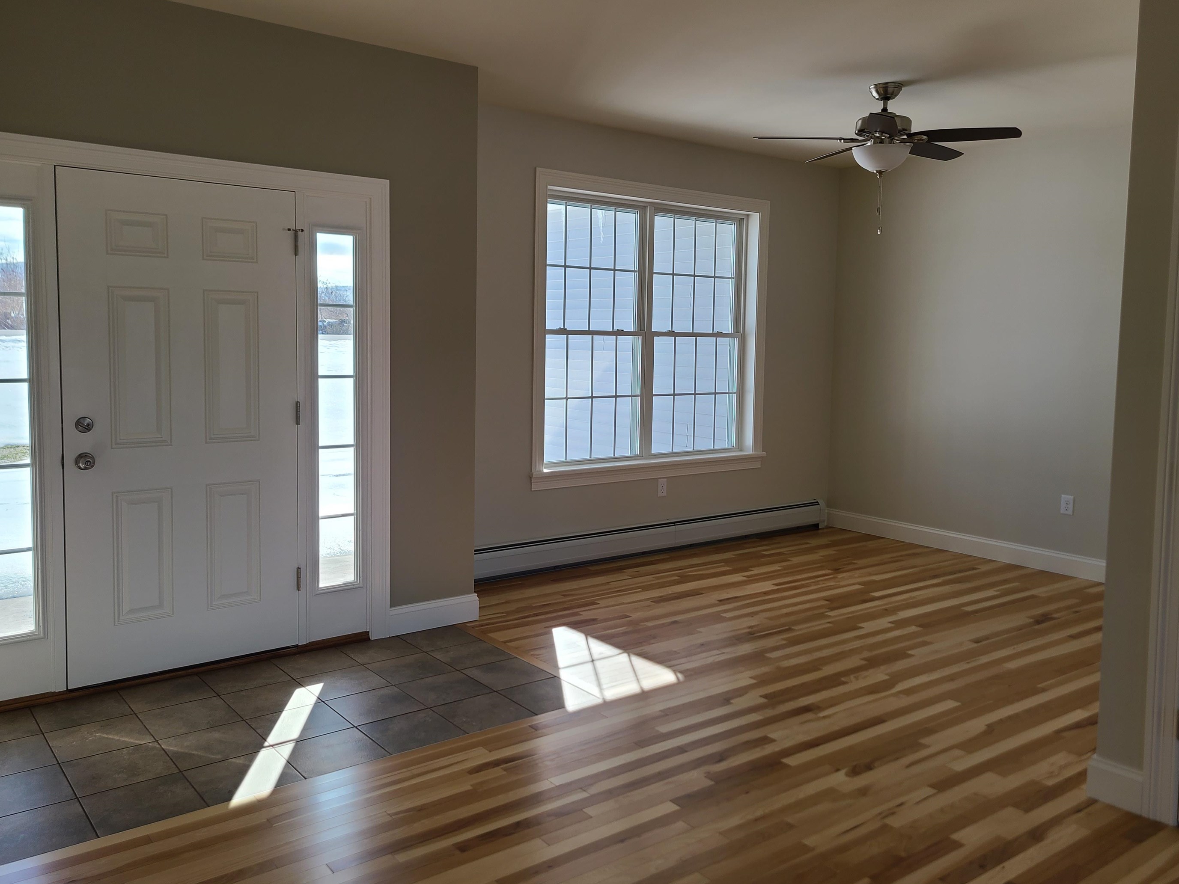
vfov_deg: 48.2
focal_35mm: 29
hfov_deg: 61.7
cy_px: 409
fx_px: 988
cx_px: 583
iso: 40
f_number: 1.8
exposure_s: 1/368
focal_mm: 5.4
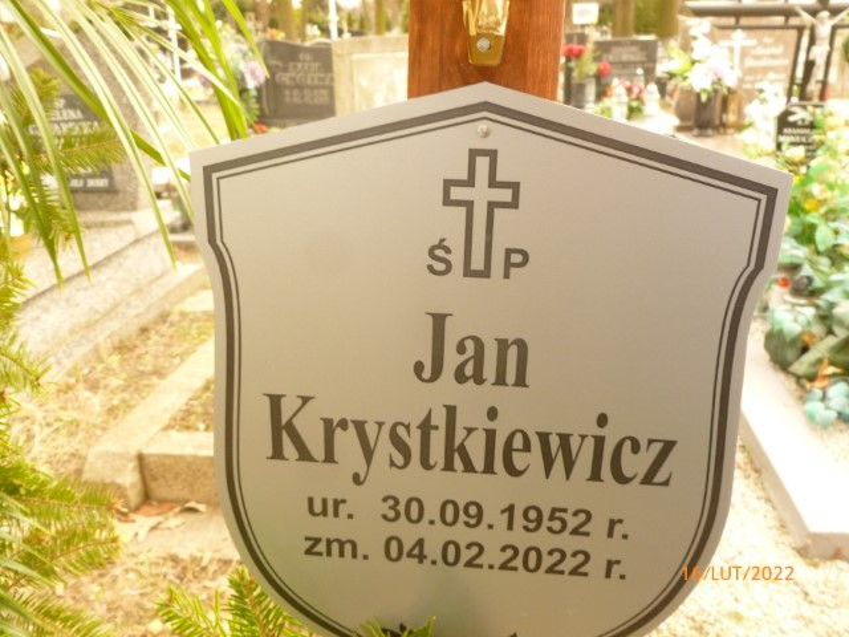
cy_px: 318
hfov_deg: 63.4
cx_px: 424
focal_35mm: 28
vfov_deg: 49.7
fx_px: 687
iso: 200
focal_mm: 5
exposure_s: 1/80
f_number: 3.3
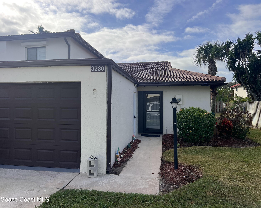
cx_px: 124
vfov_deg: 51.5
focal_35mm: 28
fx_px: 216
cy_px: 102
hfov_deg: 62.2
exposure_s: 1/3968
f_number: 1.5
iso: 50
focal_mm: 5.7
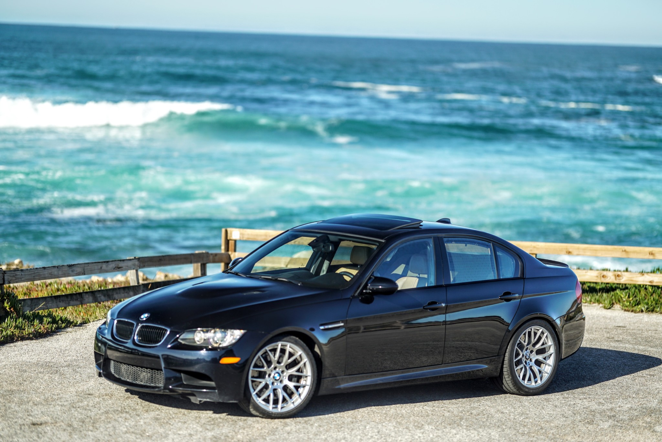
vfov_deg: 13.1
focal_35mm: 105
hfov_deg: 19.4
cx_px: 331
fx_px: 1932
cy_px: 221
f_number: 1.4
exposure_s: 1/3200
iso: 100
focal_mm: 105
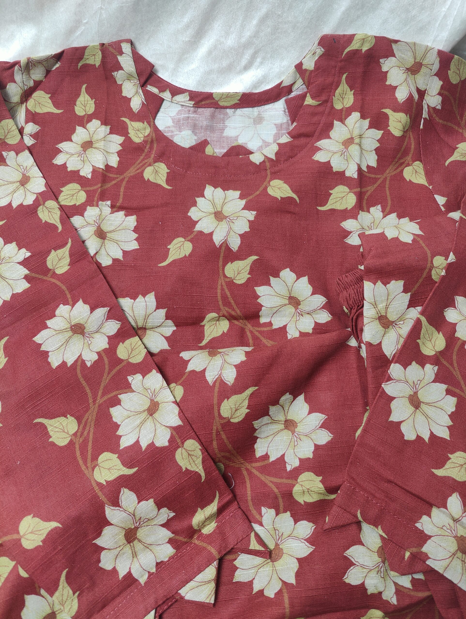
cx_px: 233
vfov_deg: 73.9
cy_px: 310
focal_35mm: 23
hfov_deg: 59.0
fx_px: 412
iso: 200
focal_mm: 6.06
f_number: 1.8
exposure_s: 1/50
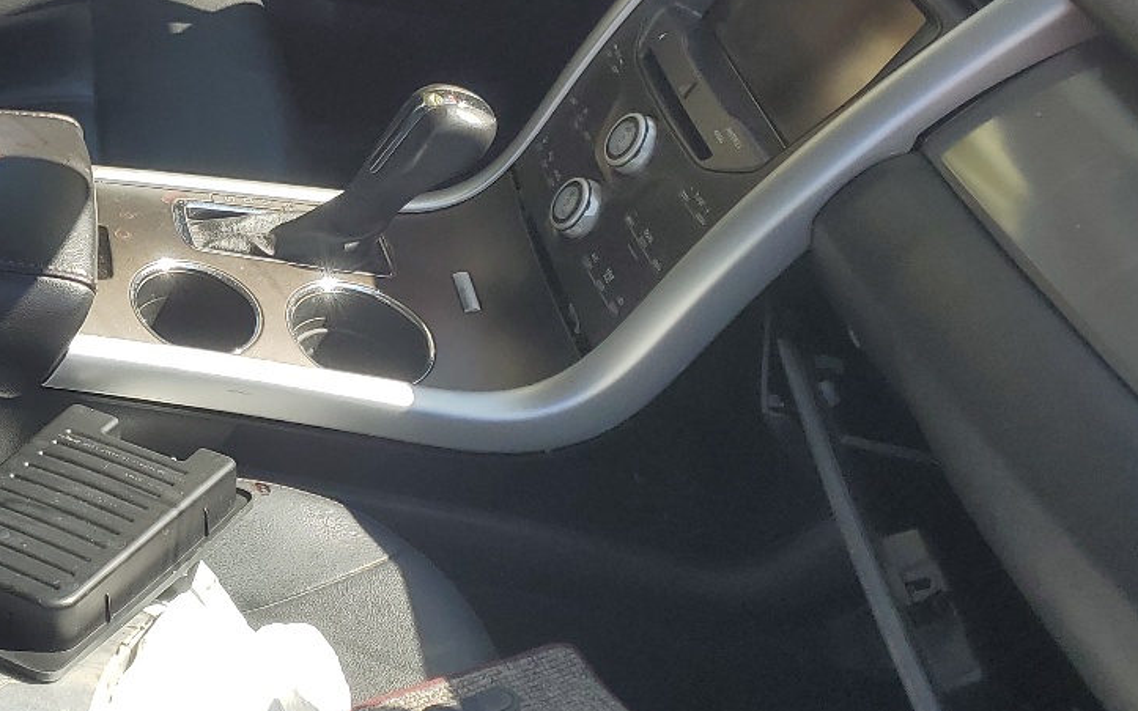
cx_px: 9
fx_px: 1892
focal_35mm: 61
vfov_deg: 21.3
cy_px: 319
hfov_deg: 31.1
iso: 50
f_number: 1.5
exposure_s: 1/833
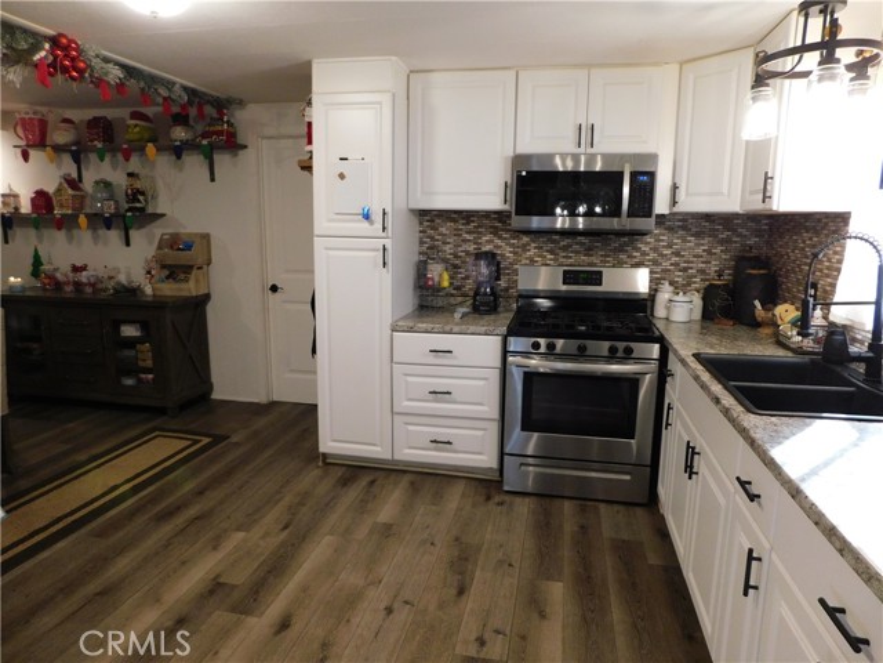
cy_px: 332
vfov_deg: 58.9
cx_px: 442
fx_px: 587
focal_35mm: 23
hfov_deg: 73.9
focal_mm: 4
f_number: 3
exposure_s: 1/30
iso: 250
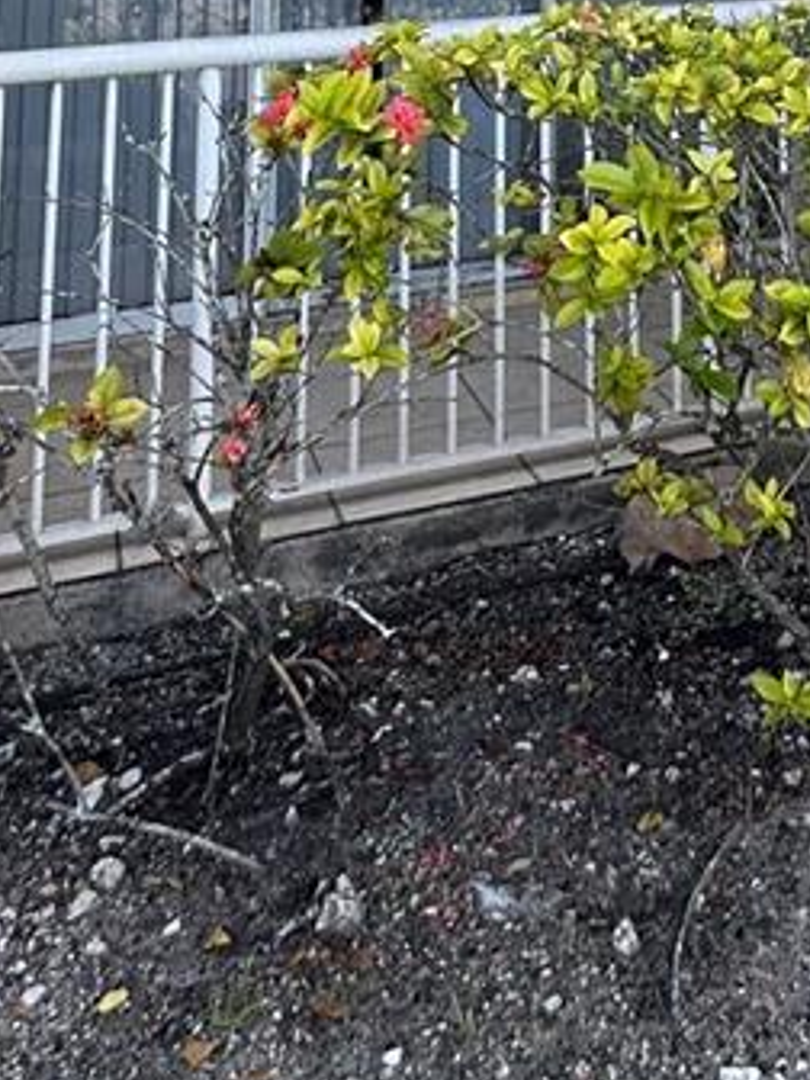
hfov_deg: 27.7
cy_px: -395
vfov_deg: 29.2
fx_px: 1560
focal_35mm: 50
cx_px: 771
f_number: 2.2
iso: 40
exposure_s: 1/393
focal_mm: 2.22
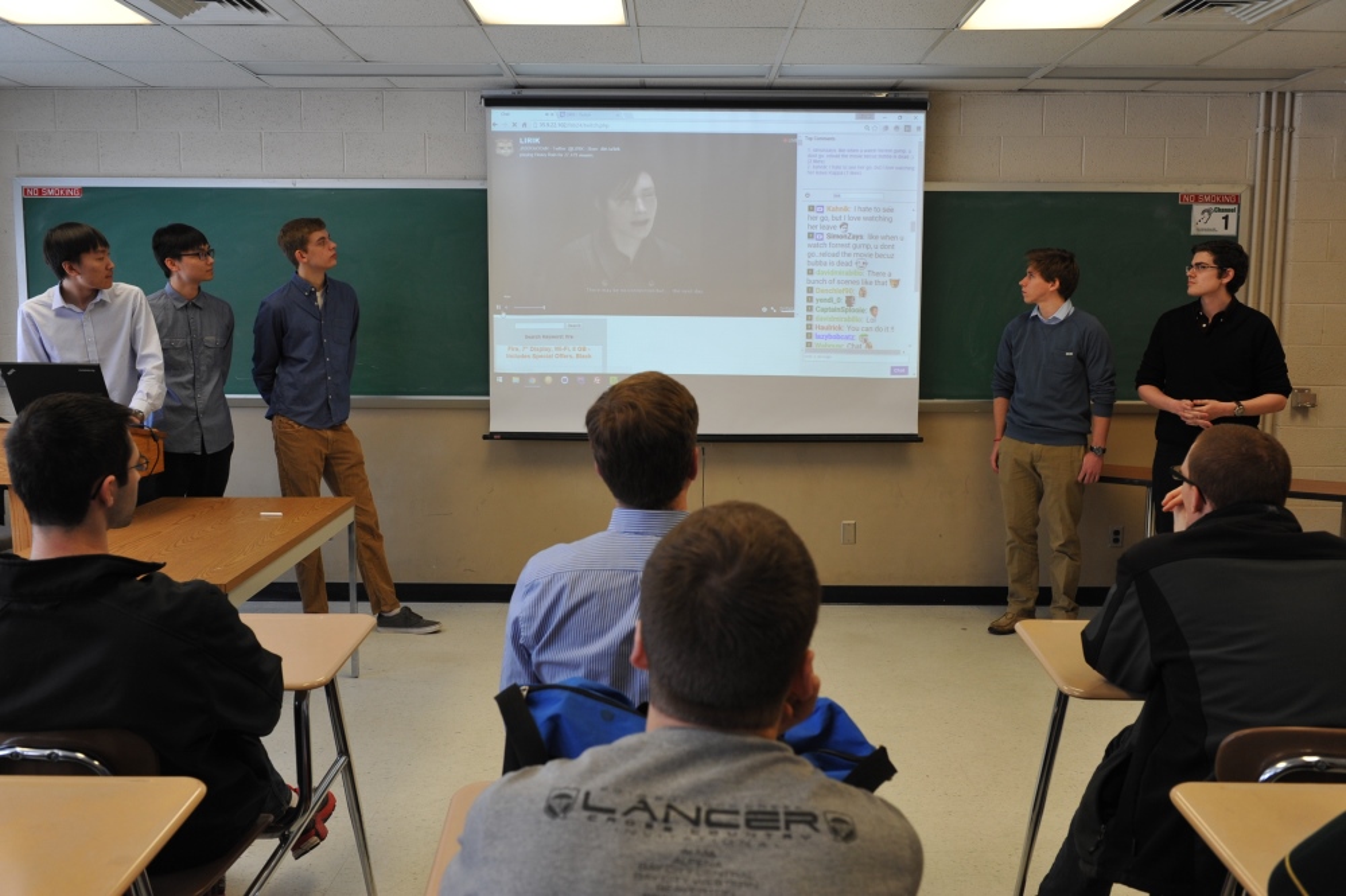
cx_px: 673
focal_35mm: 31
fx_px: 1159
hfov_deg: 60.3
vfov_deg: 42.3
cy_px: 448
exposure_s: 1/160
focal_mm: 31
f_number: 6.3
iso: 1000
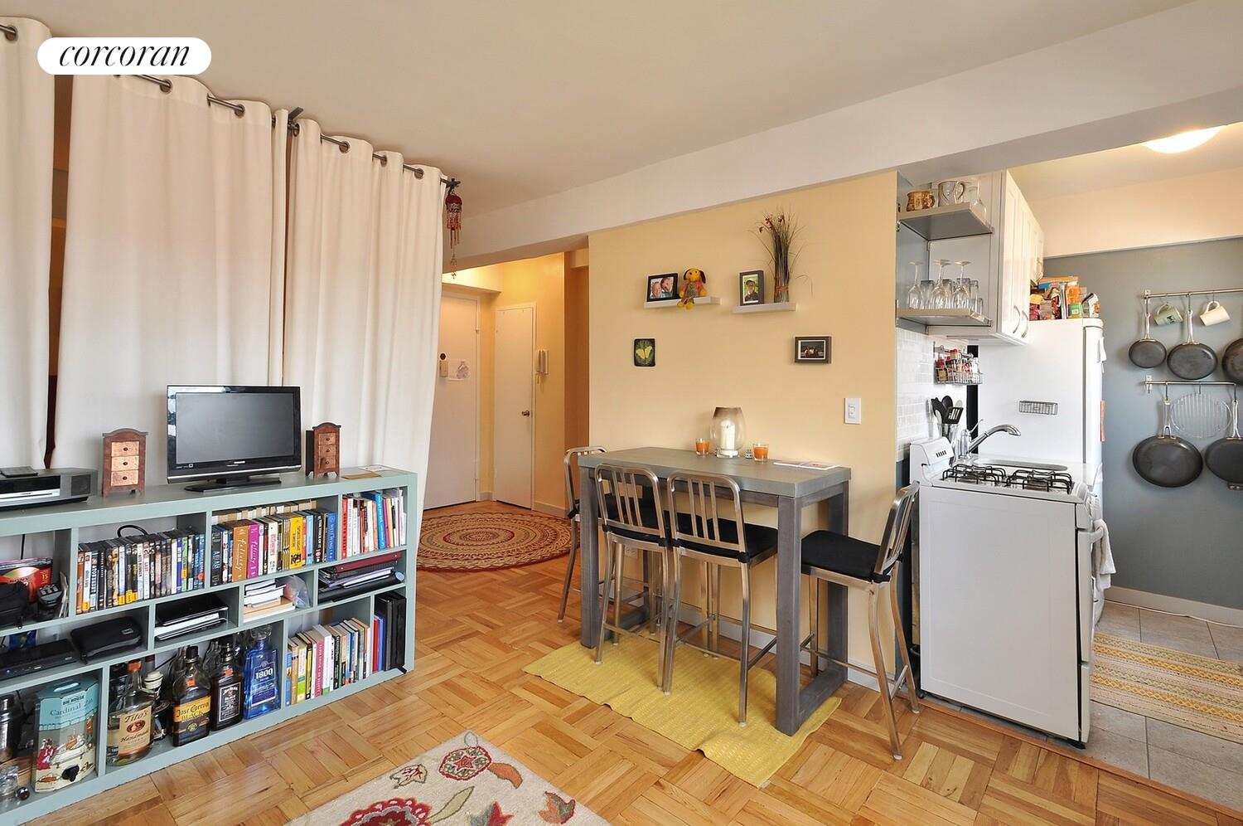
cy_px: 413
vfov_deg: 77.2
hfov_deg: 100.5
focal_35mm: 15
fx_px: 517
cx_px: 622
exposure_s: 1/4
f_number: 11
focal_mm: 10
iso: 200
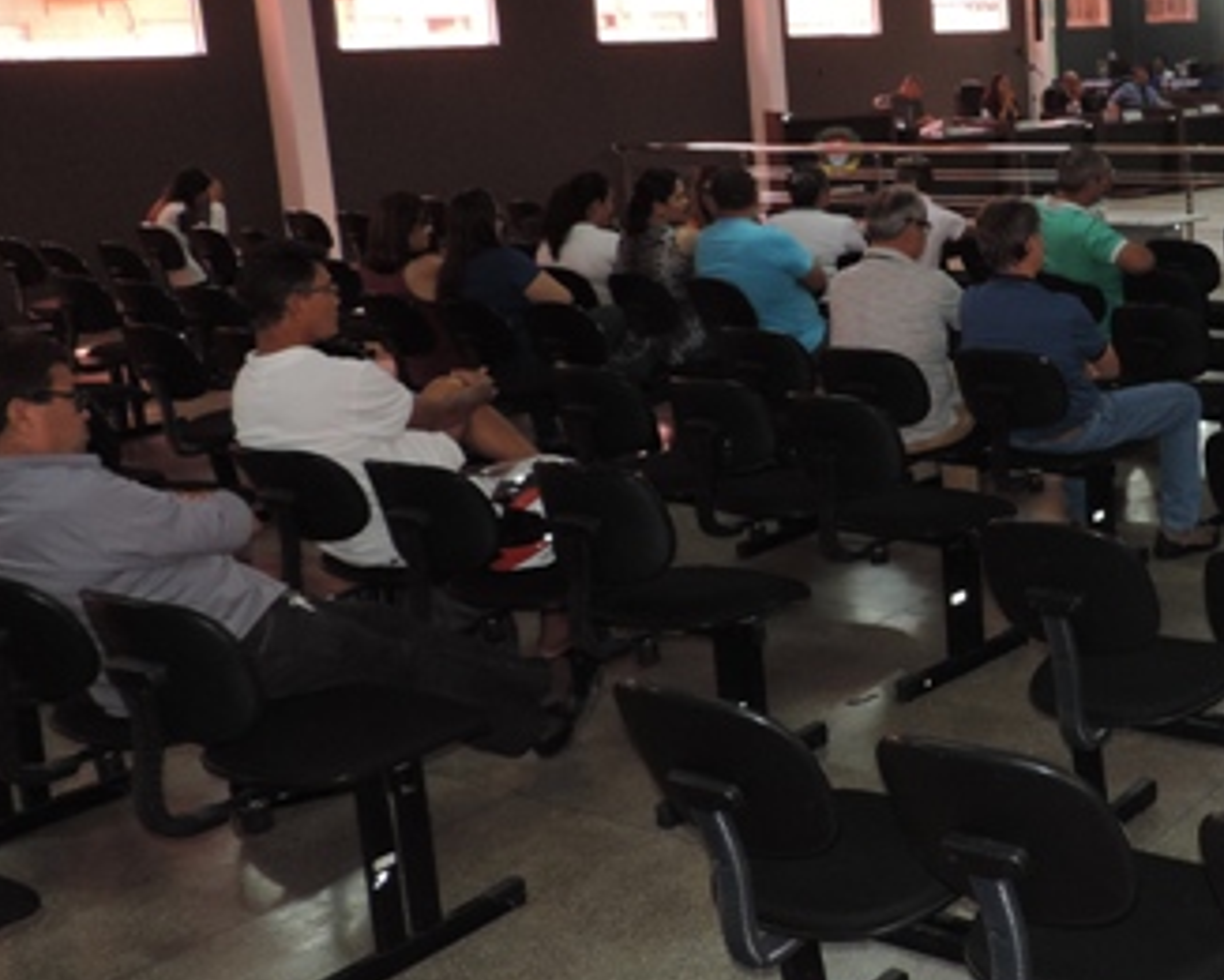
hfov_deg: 36.9
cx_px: 1171
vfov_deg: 32.6
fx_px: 1667
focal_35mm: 46
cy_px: 368
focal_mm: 4.3
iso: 200
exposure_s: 1/30
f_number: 3
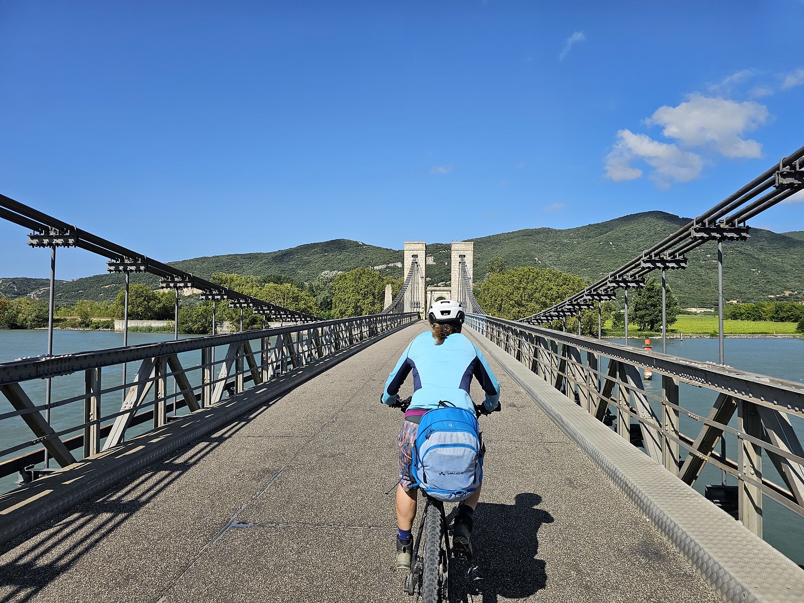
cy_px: 302
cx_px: 402
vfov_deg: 58.9
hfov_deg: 73.9
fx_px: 534
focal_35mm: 23
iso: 16
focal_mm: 6.3
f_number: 1.7
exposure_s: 1/1372
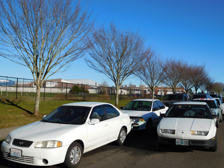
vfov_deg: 40.7
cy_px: 84
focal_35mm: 35
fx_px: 226
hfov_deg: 52.6
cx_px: 112
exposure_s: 1/400
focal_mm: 6.2
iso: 125
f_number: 7.6
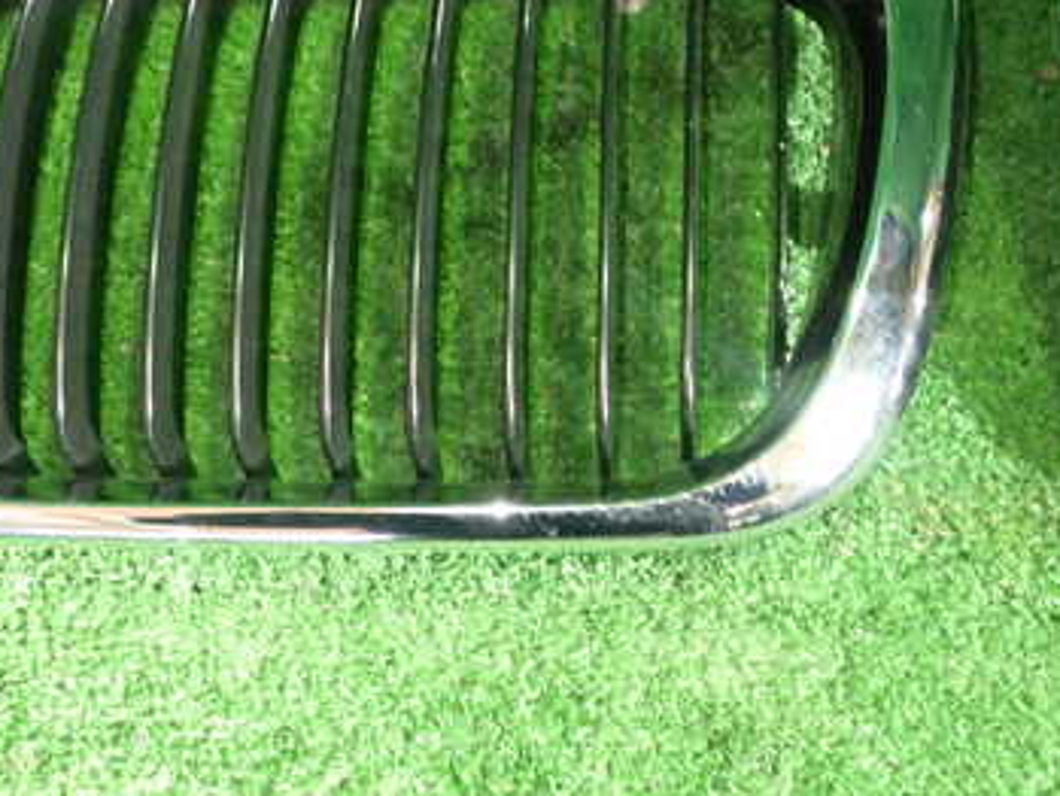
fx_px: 1685
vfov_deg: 26.4
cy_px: 243
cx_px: 453
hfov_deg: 34.9
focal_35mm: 55
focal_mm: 5.79
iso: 500
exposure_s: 1/30
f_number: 2.4
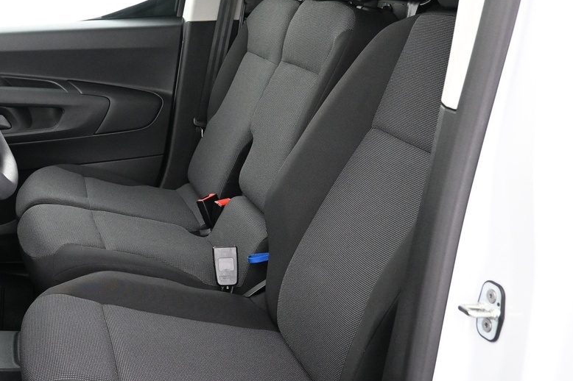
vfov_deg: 26.9
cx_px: 78
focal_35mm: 50
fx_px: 795
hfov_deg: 37.5
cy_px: 165
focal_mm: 16
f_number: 3.5
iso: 1600
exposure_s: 1/13
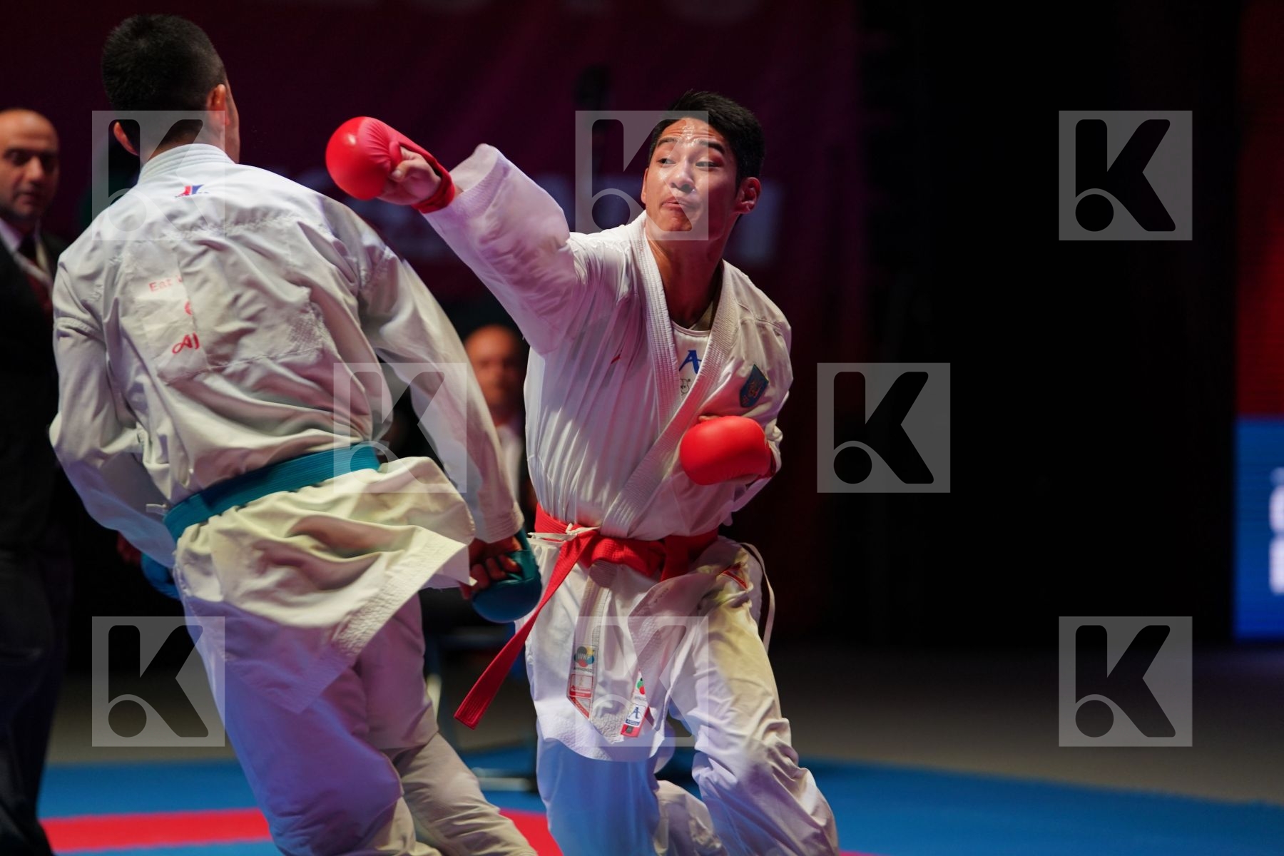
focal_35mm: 158
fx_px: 5635
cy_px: 428
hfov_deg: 13.0
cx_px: 642
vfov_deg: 8.7
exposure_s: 1/1000
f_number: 2.8
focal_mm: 158
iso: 1600
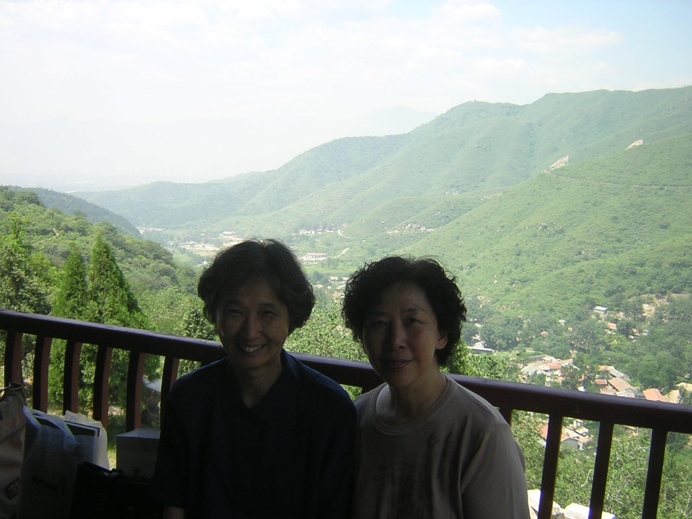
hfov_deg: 51.4
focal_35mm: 36
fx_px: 720
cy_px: 260
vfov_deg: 39.7
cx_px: 346
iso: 100
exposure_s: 1/428
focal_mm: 4.7
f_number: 2.6
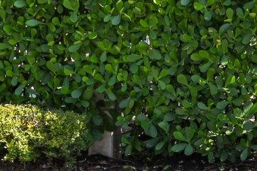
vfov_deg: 8.9
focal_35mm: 151
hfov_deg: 11.0
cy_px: -76
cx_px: 652
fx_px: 1077
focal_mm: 28
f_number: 13
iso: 320
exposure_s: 1/200
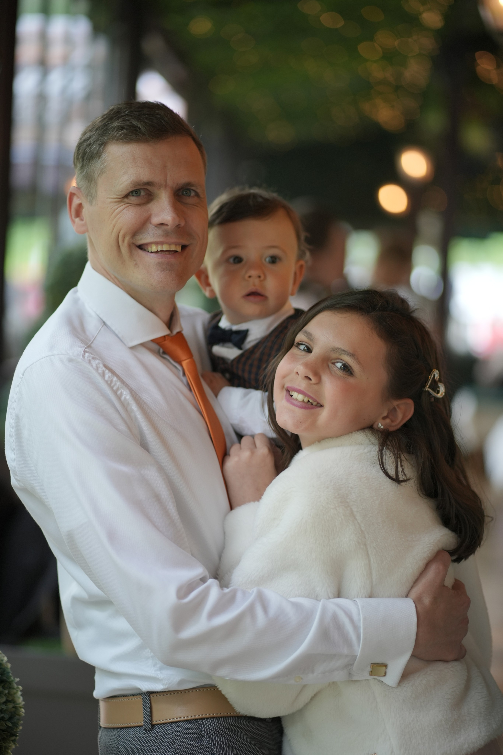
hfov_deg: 16.1
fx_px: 1781
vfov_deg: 23.9
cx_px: 252
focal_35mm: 85
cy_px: 378
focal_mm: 85
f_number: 1.8
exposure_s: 1/400
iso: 640
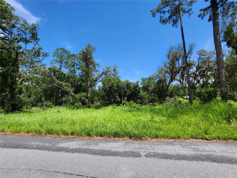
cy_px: 89
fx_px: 89
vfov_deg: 89.9
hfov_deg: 106.2
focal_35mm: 13
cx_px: 118
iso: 32
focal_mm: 1.7
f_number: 2.2
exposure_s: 1/1117
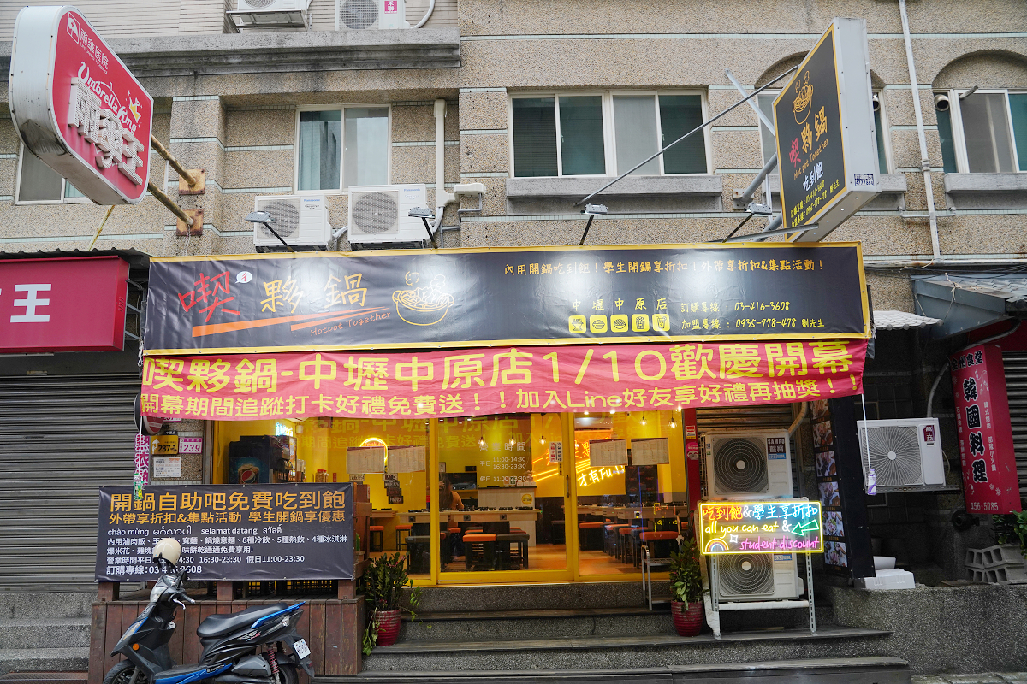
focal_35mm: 28
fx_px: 799
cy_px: 342
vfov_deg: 46.4
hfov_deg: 65.5
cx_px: 514
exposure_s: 1/160
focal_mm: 28
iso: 640
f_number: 4
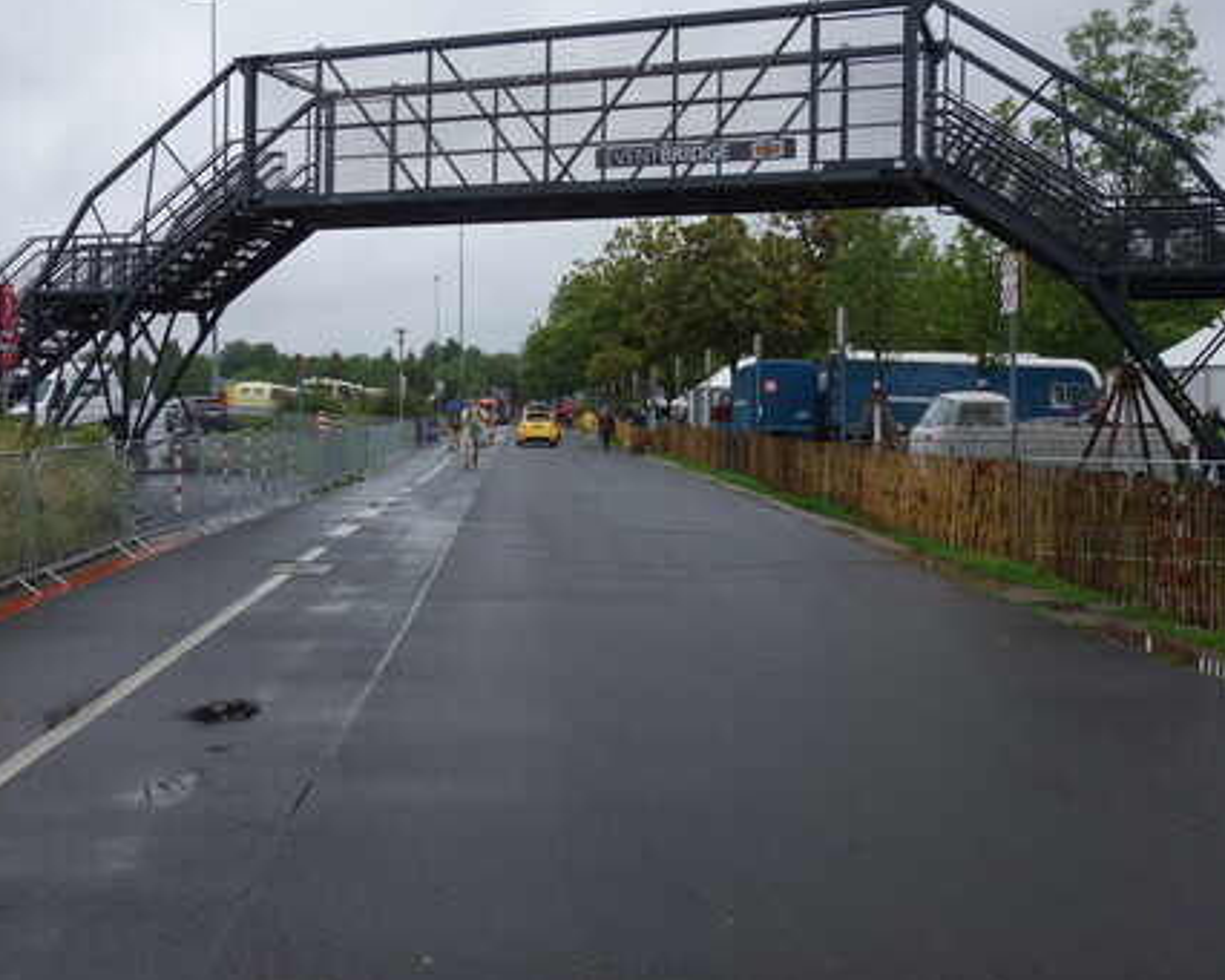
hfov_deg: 48.9
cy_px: 422
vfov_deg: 40.1
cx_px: 515
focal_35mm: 37
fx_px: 1342
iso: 200
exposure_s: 1/250
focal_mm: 10.4
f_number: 5.6
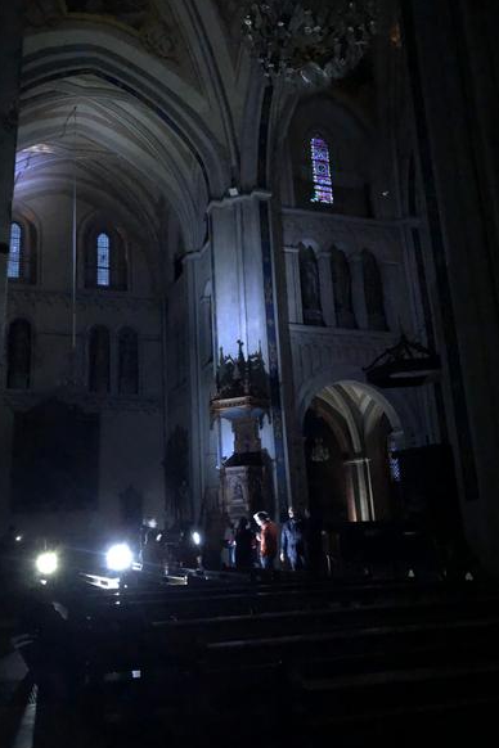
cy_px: 380
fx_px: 624
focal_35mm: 30
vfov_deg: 61.9
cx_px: 221
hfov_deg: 43.5
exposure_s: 1/4
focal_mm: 4
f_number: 1.8
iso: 1600
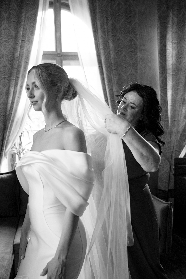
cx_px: 93
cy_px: 140
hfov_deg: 43.0
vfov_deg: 61.1
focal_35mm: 30
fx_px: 236
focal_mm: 30.5
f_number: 2.8
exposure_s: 1/125
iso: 640
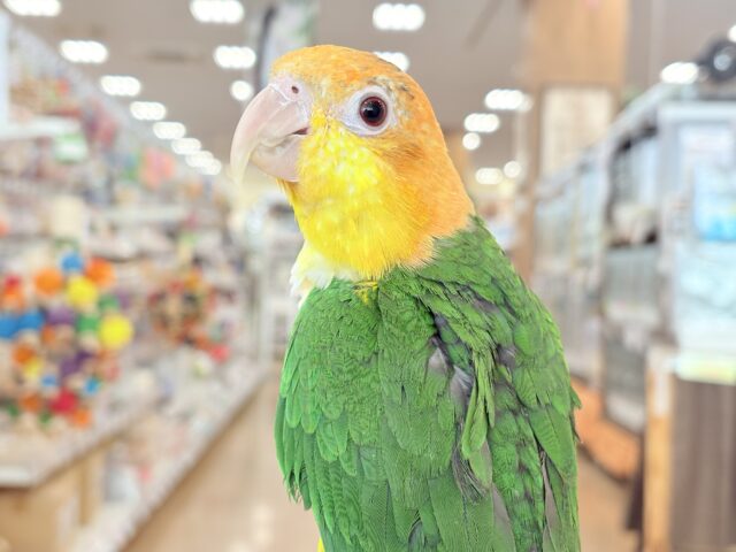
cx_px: 368
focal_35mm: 52
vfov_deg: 28.0
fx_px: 1106
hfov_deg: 36.8
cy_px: 276
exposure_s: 1/100
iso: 80
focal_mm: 5.96
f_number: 1.6
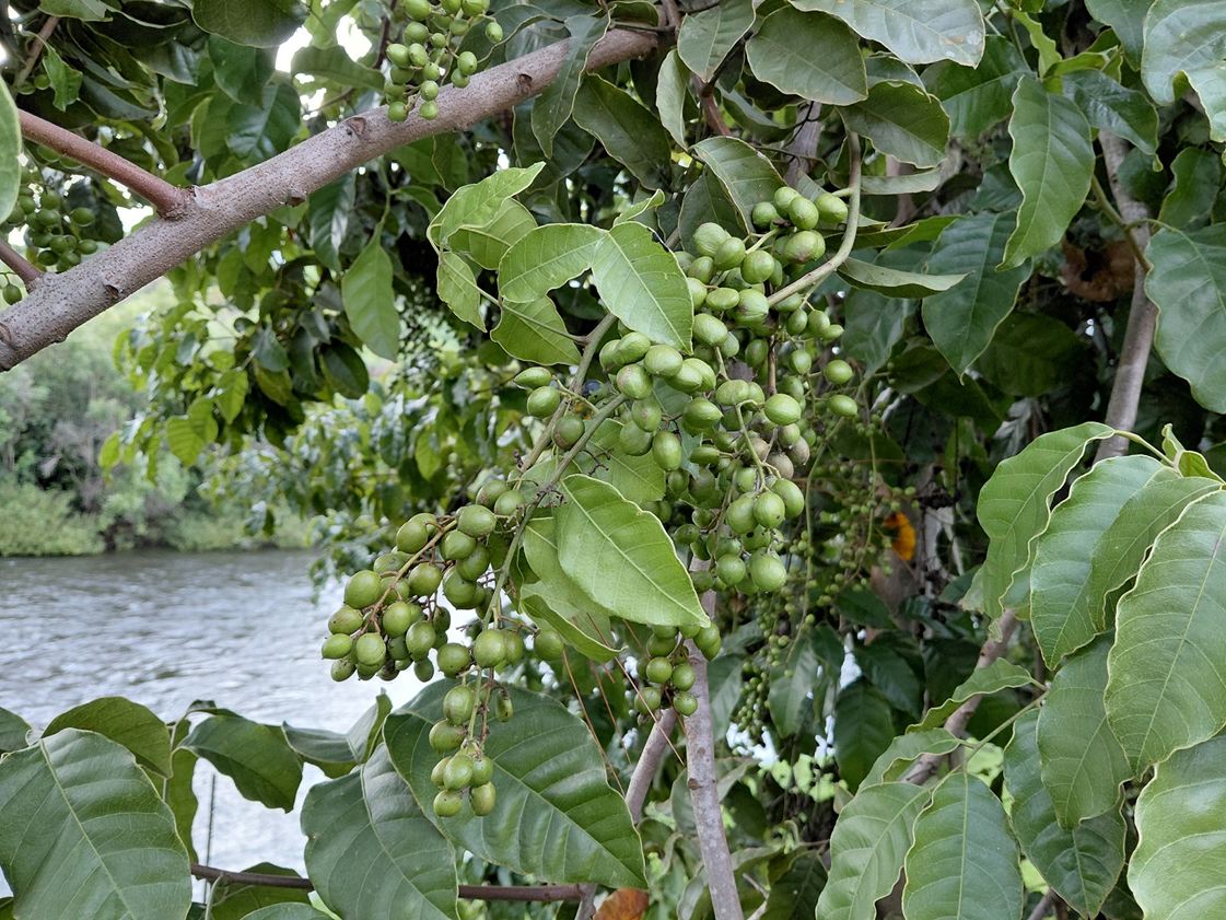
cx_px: 613
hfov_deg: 69.4
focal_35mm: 25
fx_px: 886
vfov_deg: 54.9
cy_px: 460
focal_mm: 4.69
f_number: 1.8
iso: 160
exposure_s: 1/60
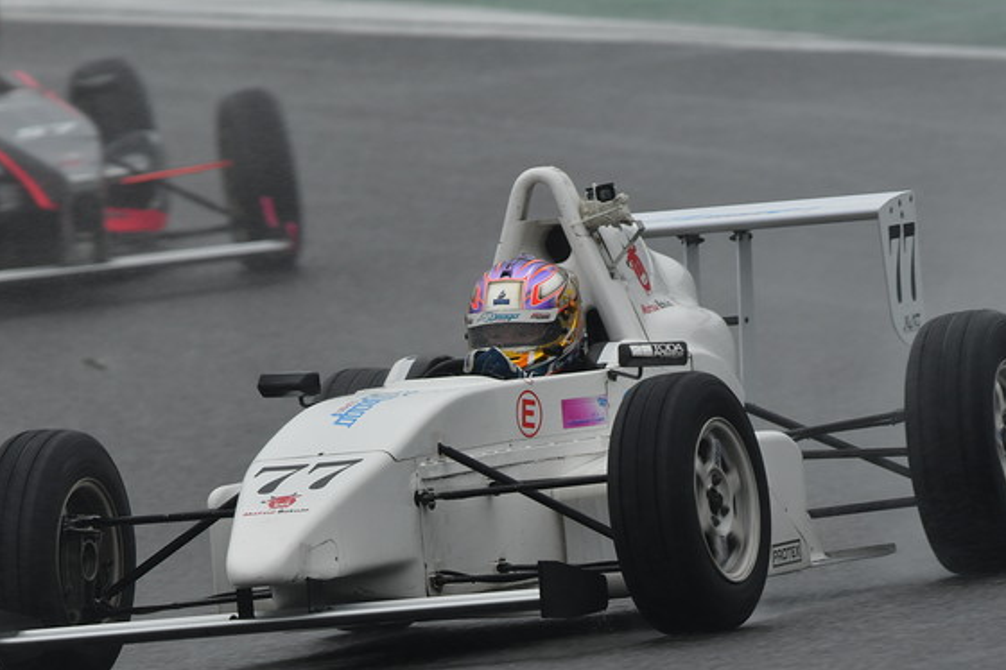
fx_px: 26908
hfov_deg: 2.1
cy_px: 371
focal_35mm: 963
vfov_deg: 1.4
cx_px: 466
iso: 400
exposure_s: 1/500
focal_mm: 500
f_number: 8
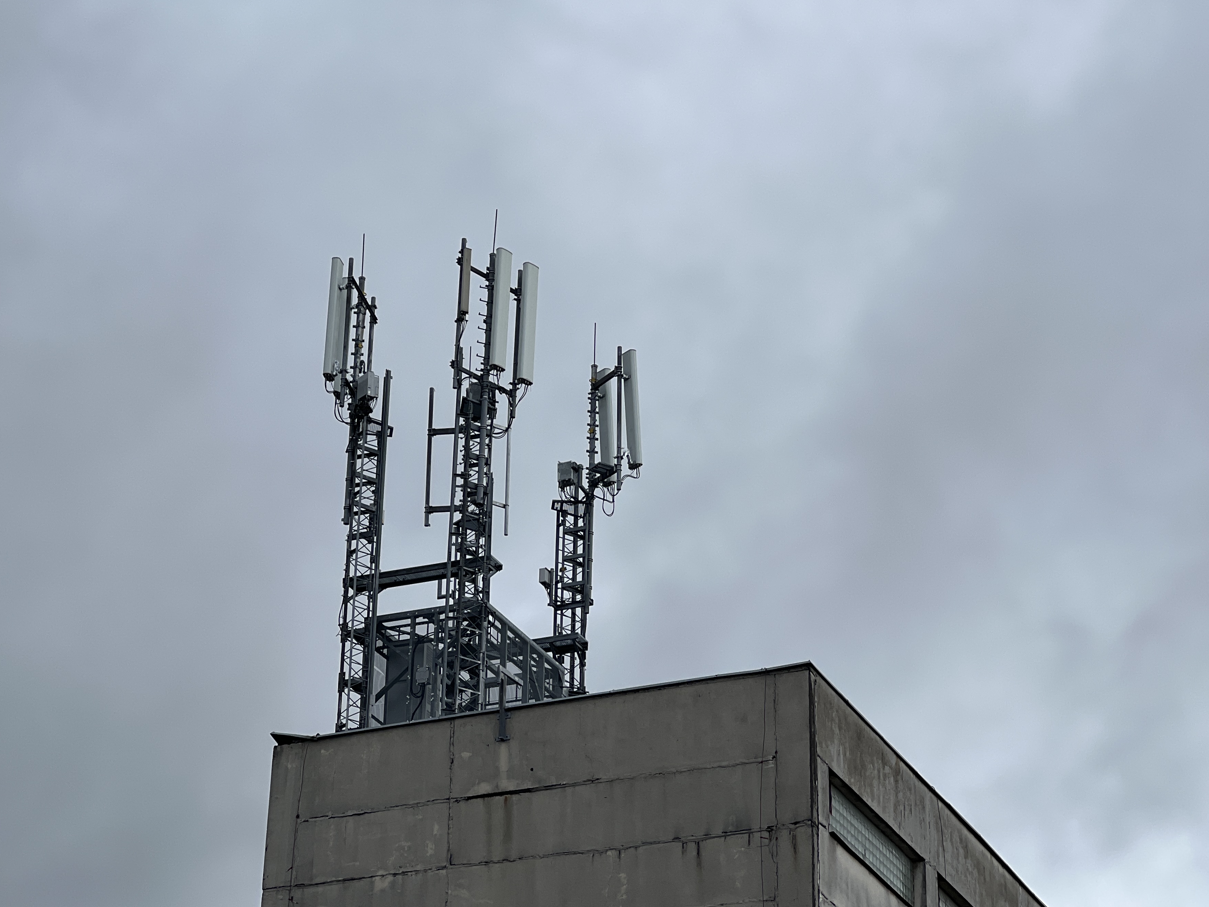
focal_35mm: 88
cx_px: 643
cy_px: 510
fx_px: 3073
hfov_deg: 22.3
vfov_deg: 16.8
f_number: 2.8
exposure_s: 1/608
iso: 32
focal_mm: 9
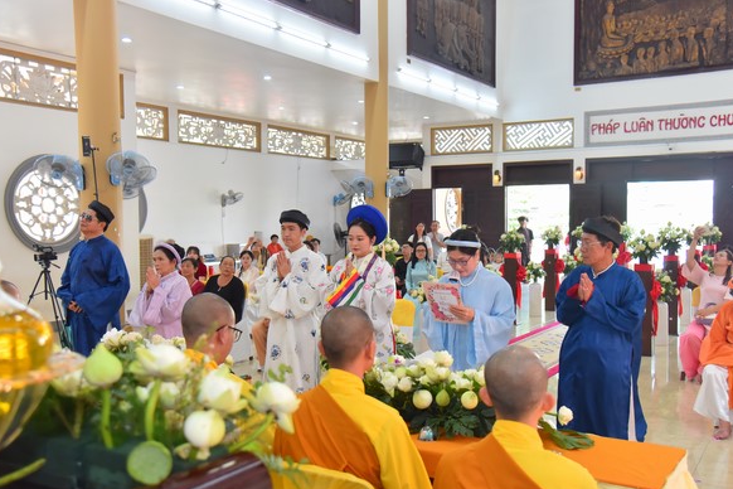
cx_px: 392
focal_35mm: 38
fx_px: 774
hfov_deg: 50.7
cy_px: 252
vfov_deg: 35.1
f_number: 4.5
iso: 1250
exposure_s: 1/160
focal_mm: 34
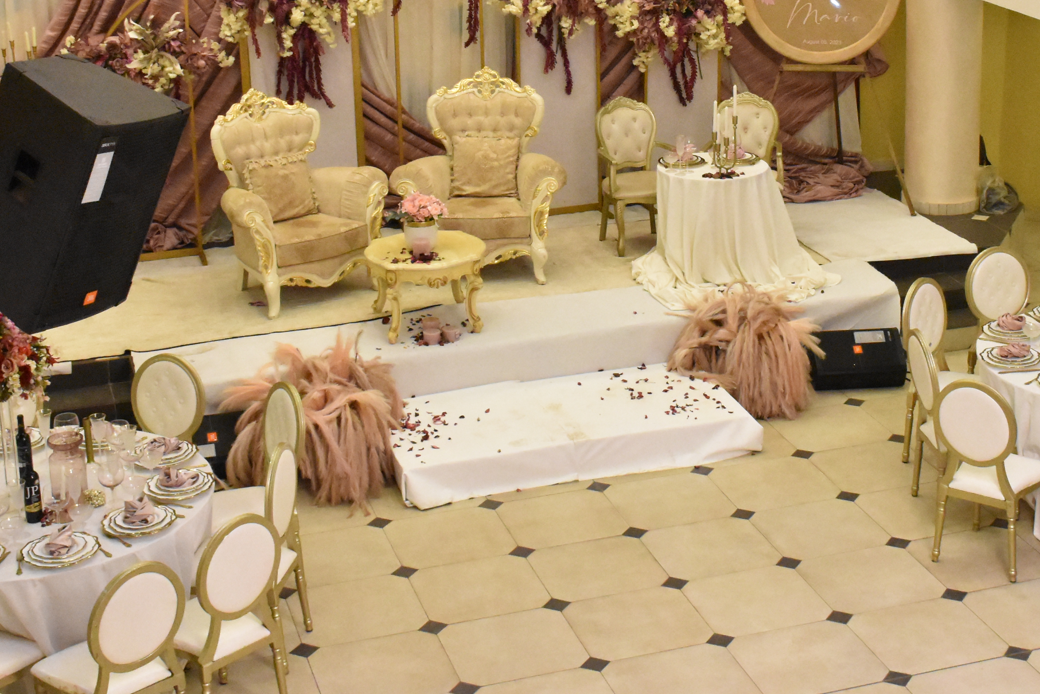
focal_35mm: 67
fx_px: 1935
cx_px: 665
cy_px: 66
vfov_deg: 19.9
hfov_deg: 29.9
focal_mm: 23
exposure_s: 1/60
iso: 6400
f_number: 8
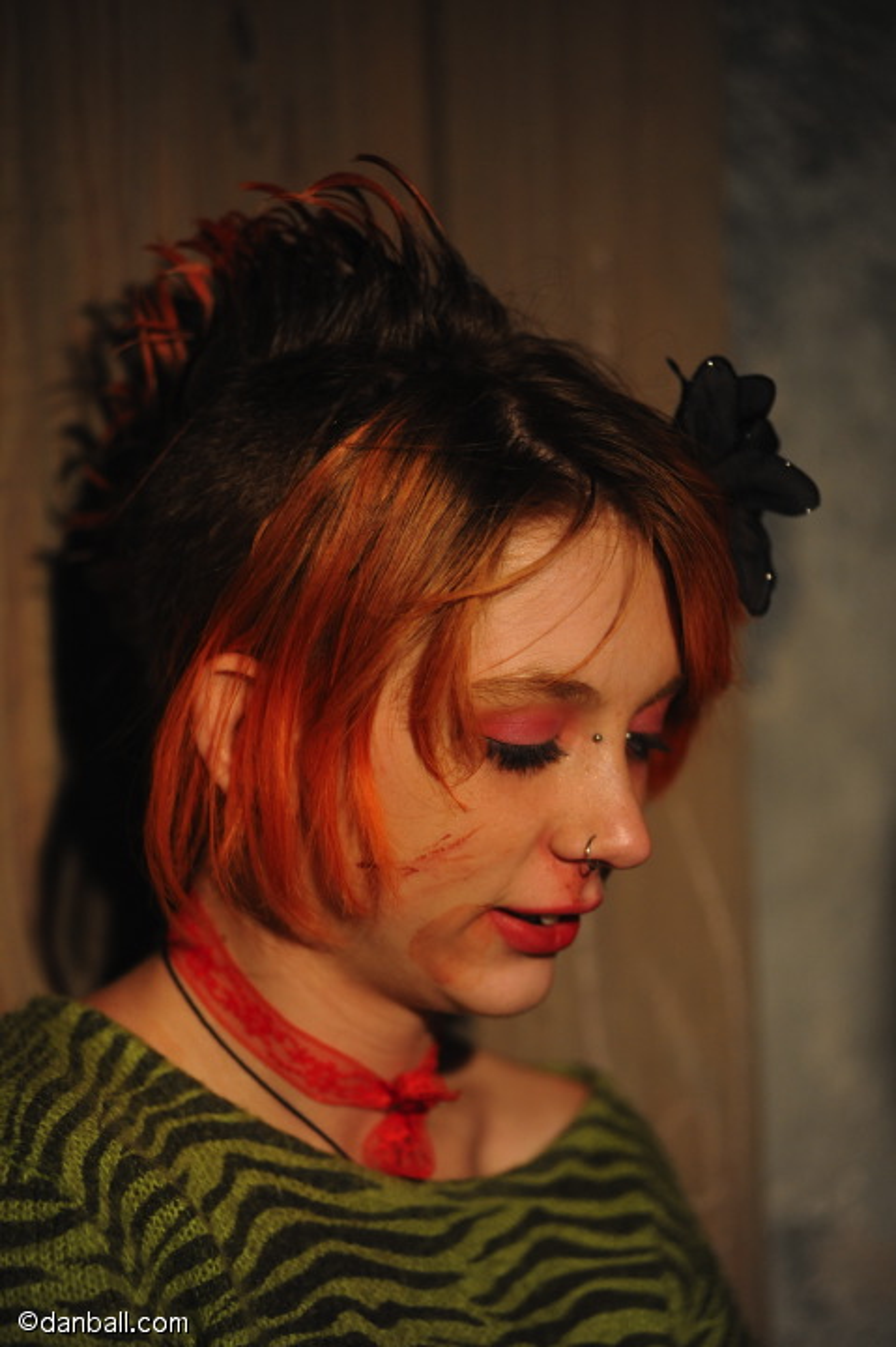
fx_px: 5047
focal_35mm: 135
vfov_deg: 15.2
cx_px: 448
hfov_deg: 10.1
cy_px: 674
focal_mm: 135
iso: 2000
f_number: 2.8
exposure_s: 1/320
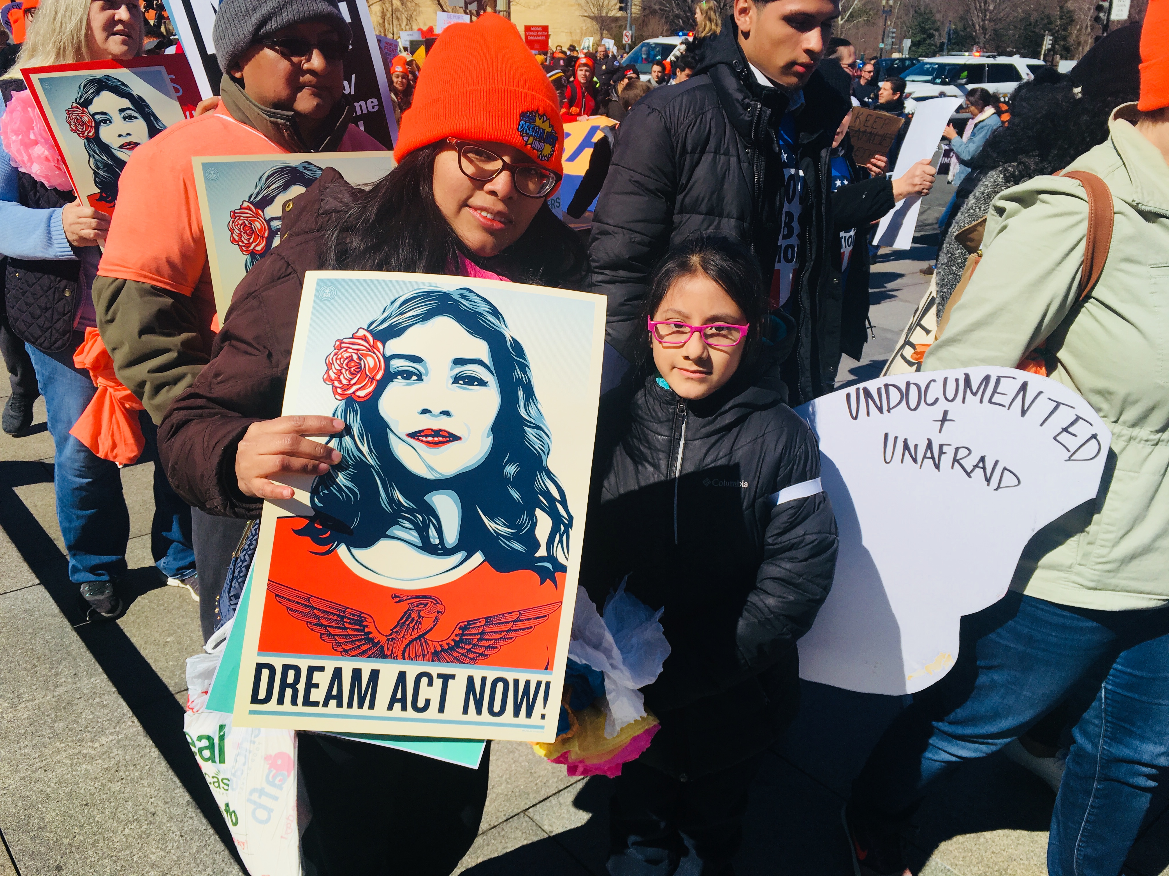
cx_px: 584
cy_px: 438
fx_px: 979
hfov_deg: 61.7
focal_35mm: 29
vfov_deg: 48.2
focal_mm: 4.15
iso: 25
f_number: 2.2
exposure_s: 1/2481
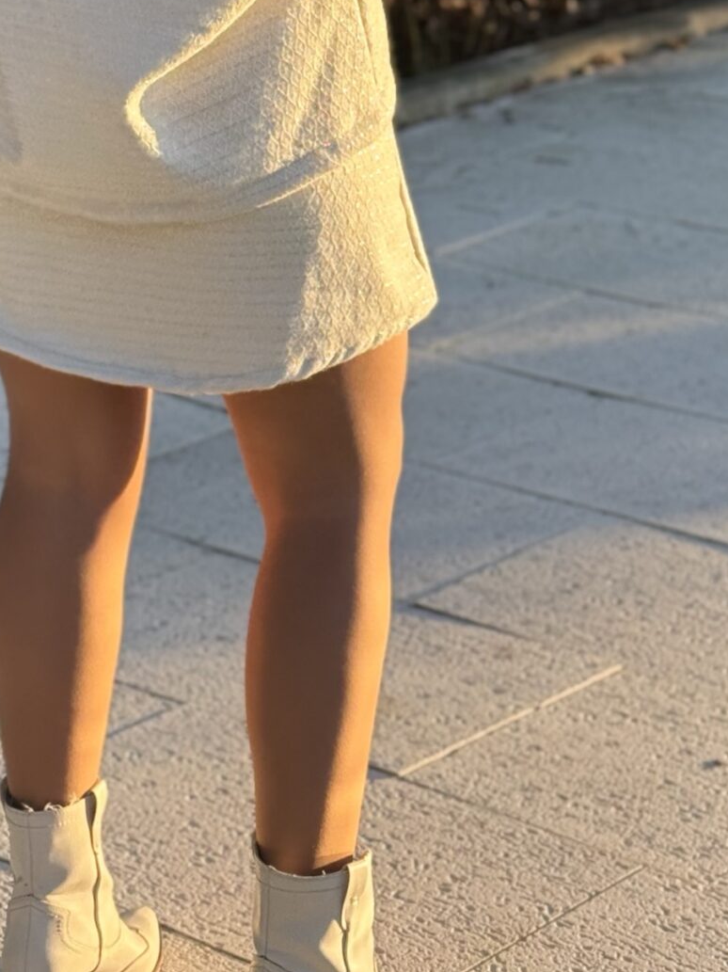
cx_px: 211
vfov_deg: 16.3
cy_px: 78
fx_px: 3339
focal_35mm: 119
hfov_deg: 12.4
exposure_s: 1/1100
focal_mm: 6.76
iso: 80
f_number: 1.78
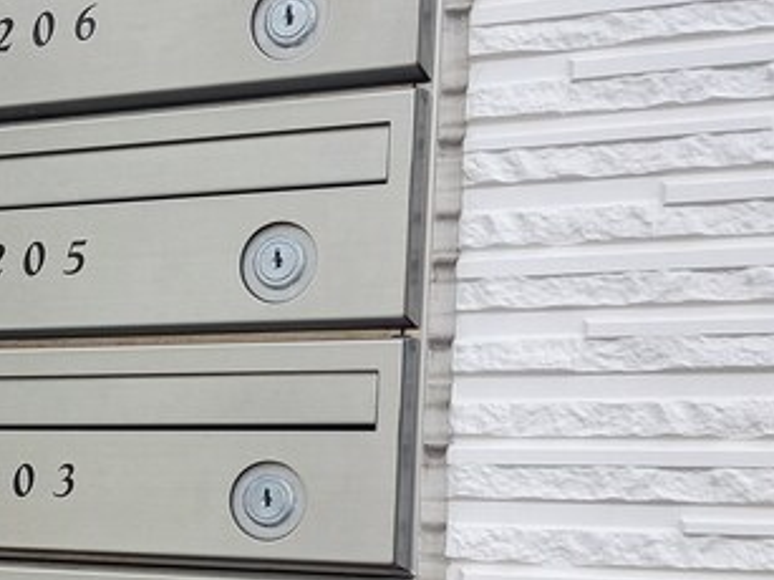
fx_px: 1676
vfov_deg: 19.1
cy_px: 565
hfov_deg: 24.1
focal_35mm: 75
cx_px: -103
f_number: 1.8
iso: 25
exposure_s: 1/122
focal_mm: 5.23
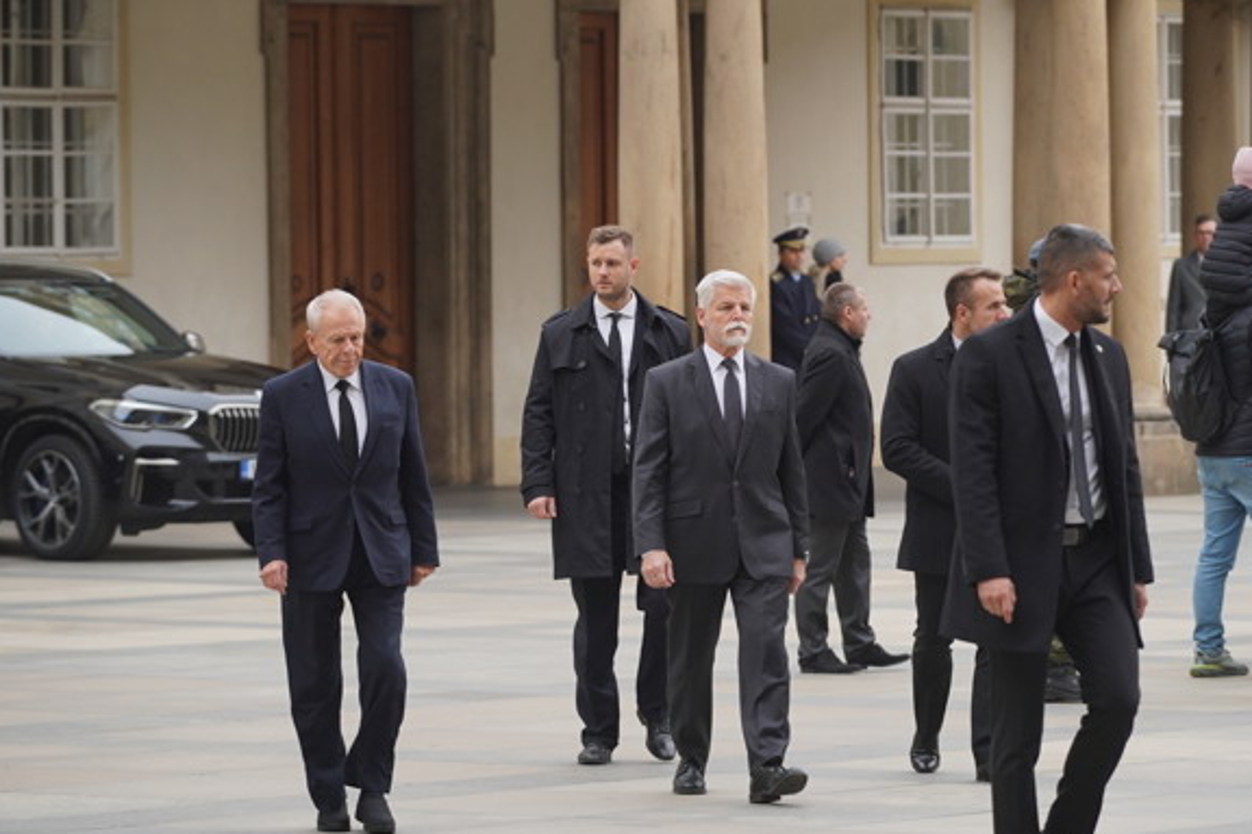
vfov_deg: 6.2
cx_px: 730
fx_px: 7755
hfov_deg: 9.2
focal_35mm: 223
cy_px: 480
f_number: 5.6
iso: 1000
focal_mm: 186
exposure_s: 1/640
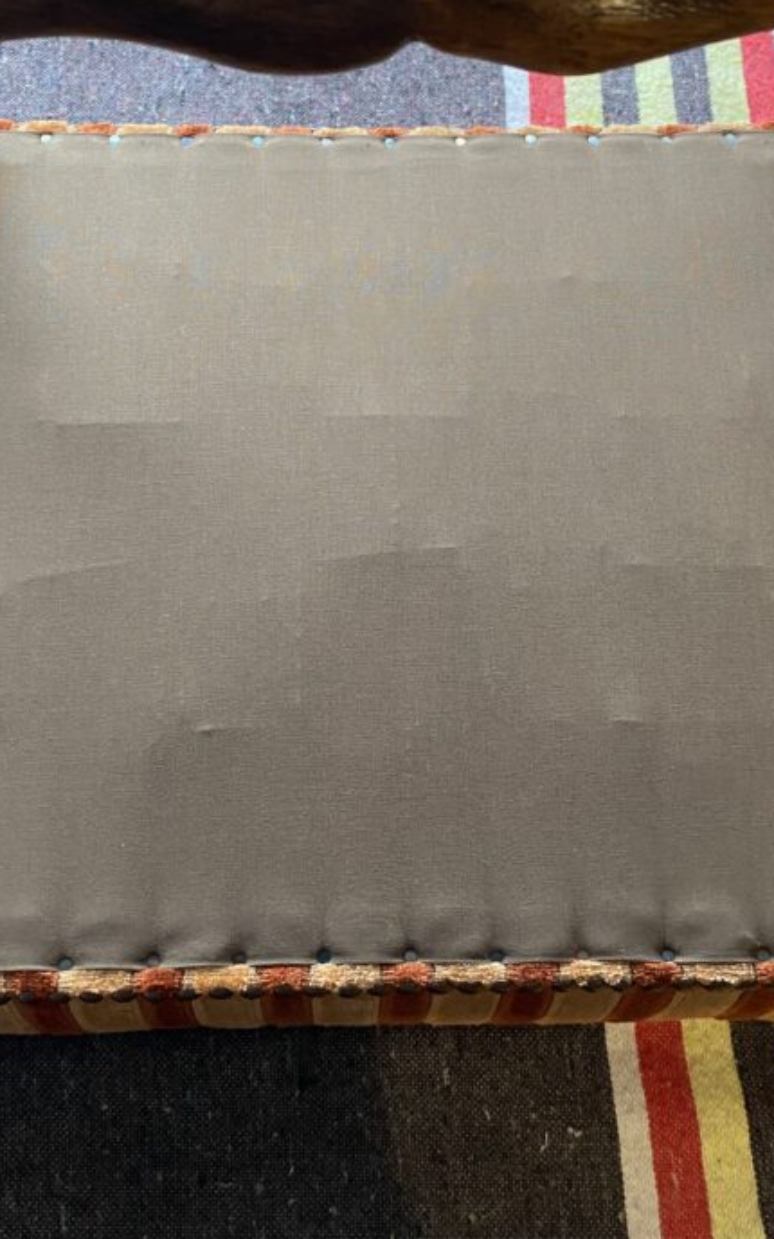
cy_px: 569
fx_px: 1384
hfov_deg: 31.2
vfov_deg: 48.2
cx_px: 383
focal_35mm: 41
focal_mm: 4.25
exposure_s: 1/50
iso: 320
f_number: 1.8
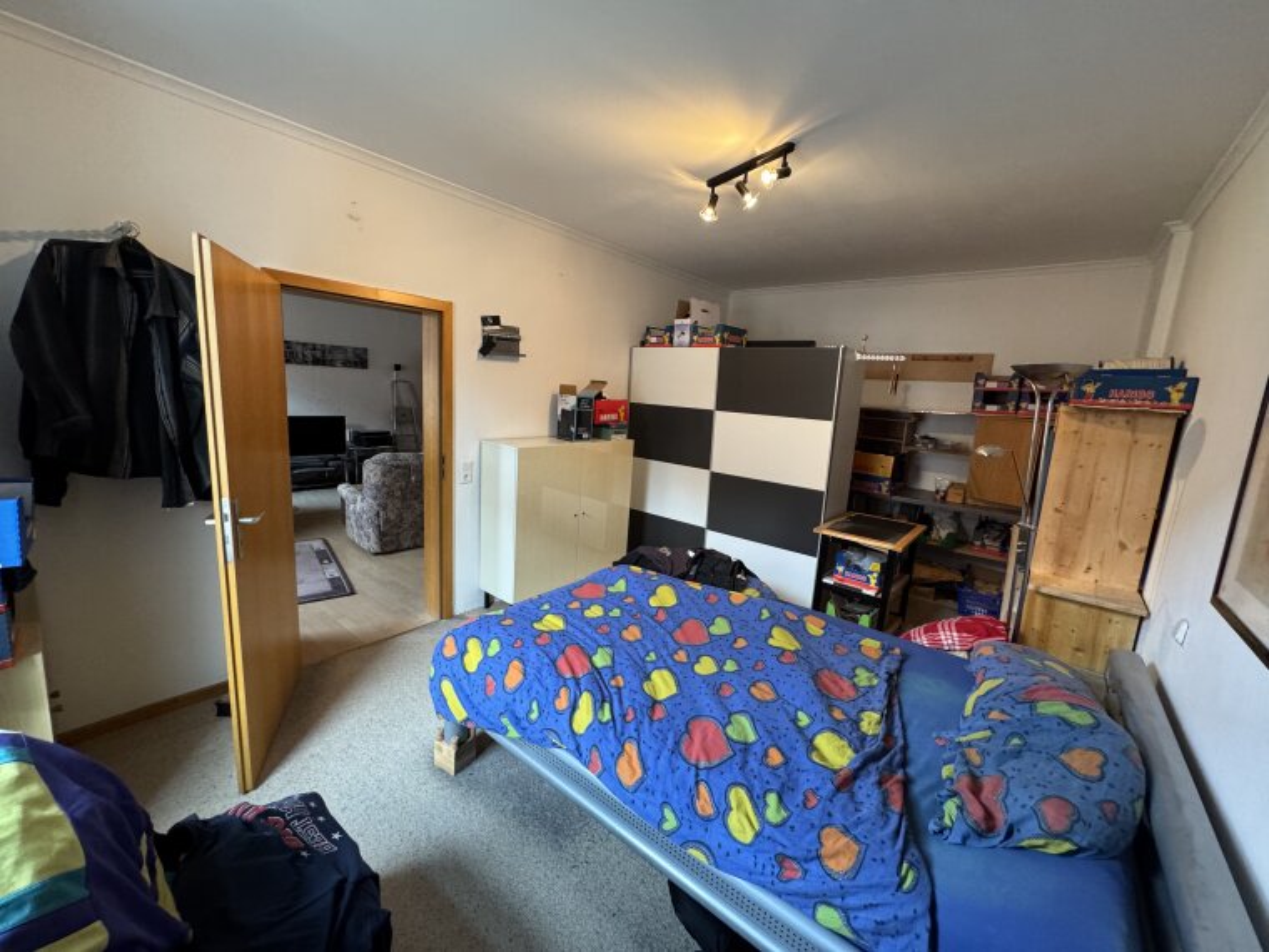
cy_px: 476
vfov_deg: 85.7
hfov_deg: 102.1
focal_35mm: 14
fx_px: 513
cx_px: 634
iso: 400
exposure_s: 1/50
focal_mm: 2.22
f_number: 2.2
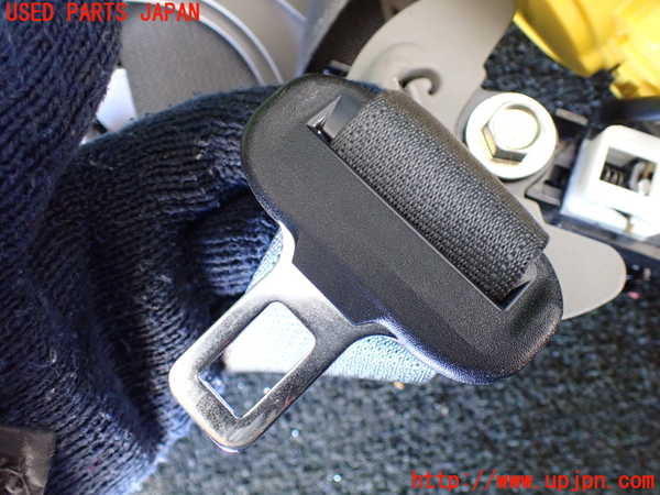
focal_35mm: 30
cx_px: 330
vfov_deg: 46.8
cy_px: 248
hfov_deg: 60.0
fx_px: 572
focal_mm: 5.4
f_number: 2.3
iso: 800
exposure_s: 1/30
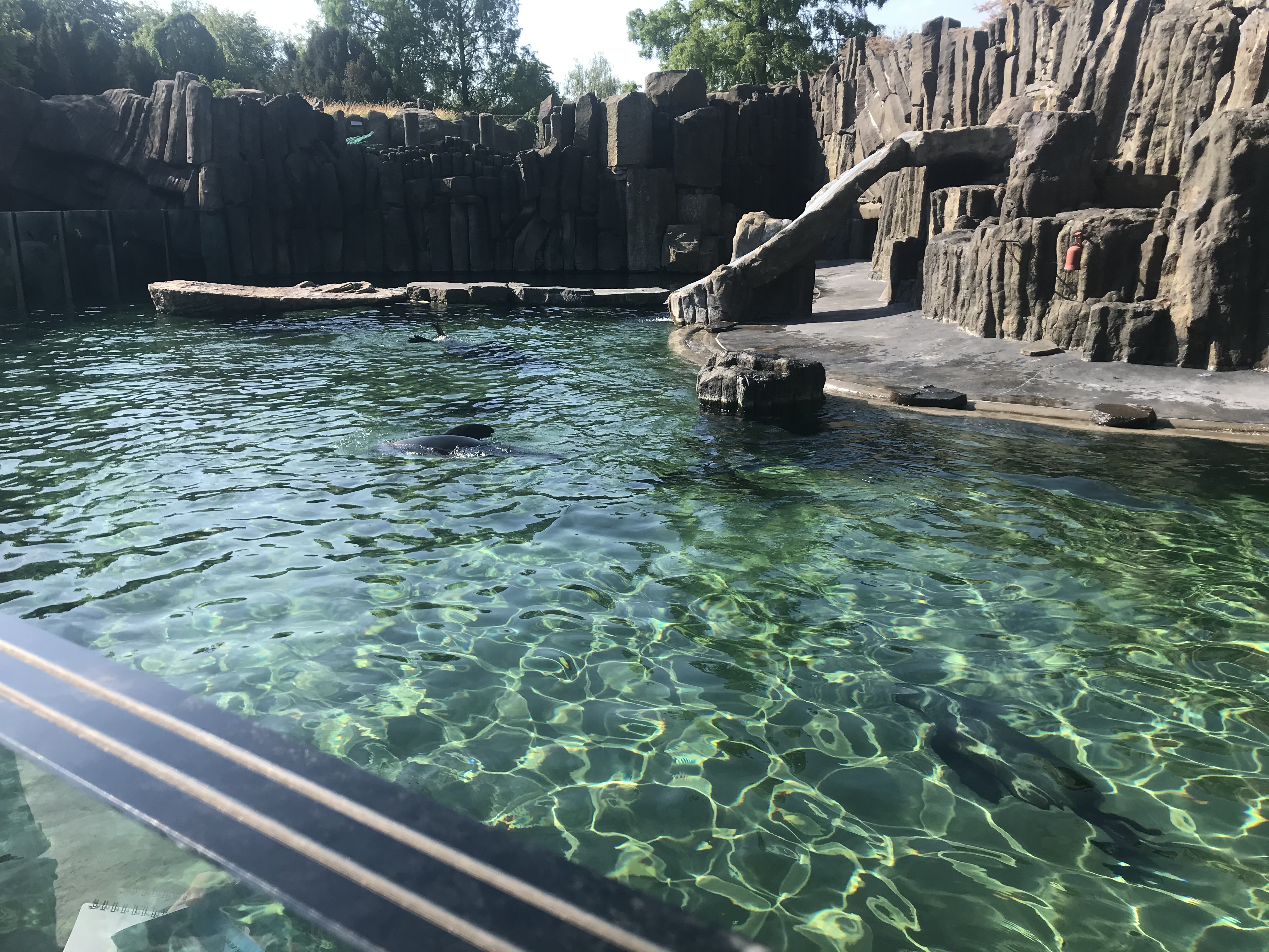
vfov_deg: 49.7
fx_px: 1026
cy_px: 476
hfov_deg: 63.4
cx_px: 634
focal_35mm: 28
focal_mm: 3.99
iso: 20
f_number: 1.8
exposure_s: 1/948
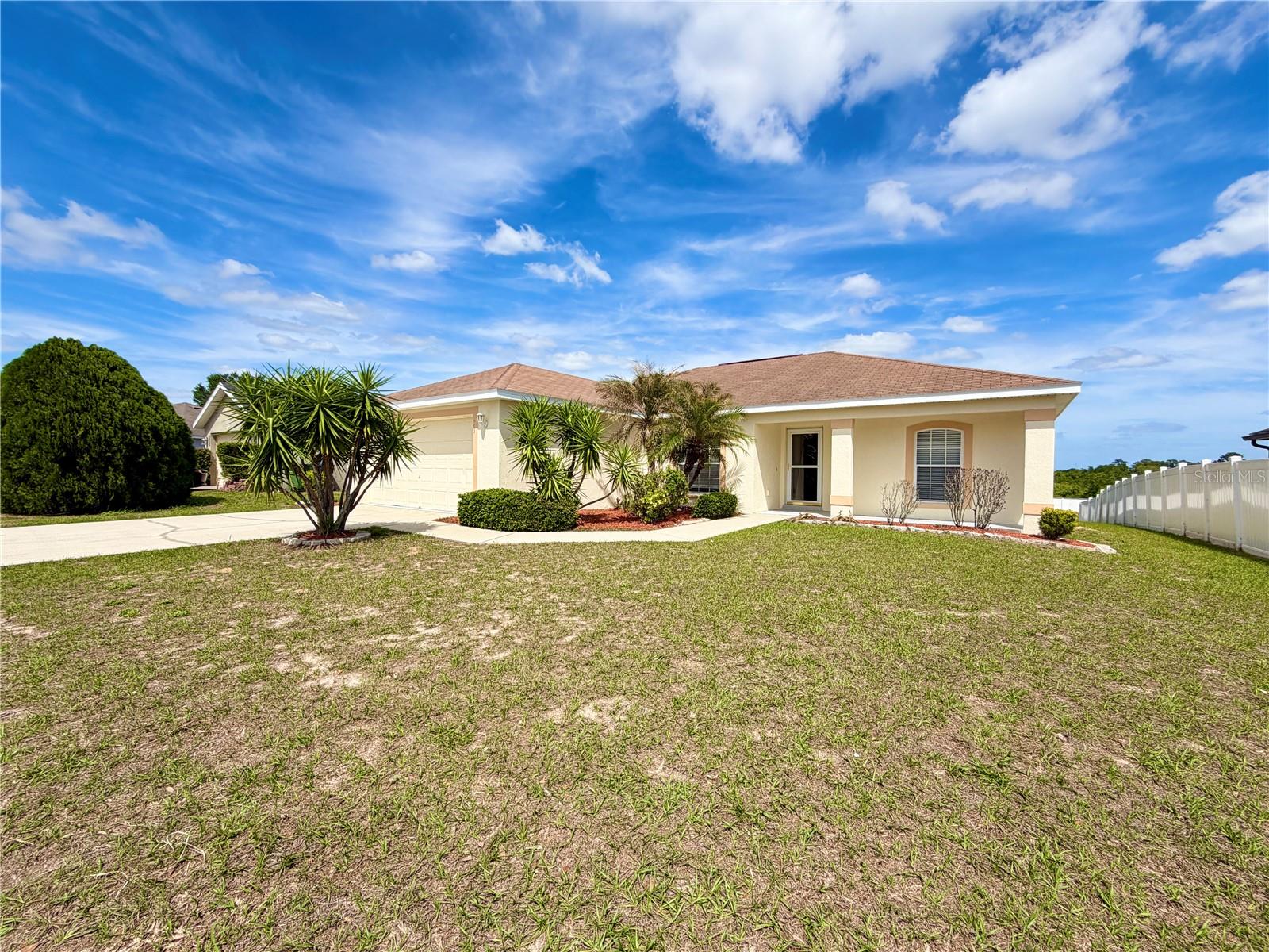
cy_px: 476
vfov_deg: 85.7
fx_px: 513
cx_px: 634
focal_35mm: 14
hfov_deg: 102.1
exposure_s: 1/1211
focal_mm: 2.22
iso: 20
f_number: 2.2
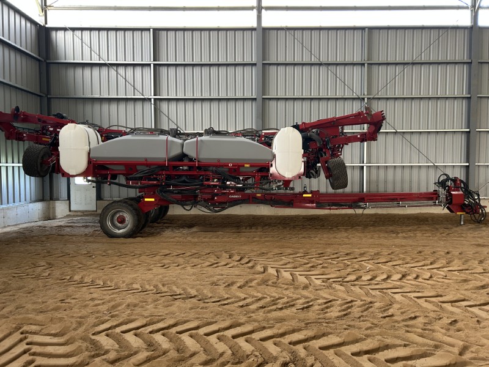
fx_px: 367
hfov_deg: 67.3
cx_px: 244
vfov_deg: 53.1
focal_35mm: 26
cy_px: 184
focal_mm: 5.7
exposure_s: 1/60
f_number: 1.5
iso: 250
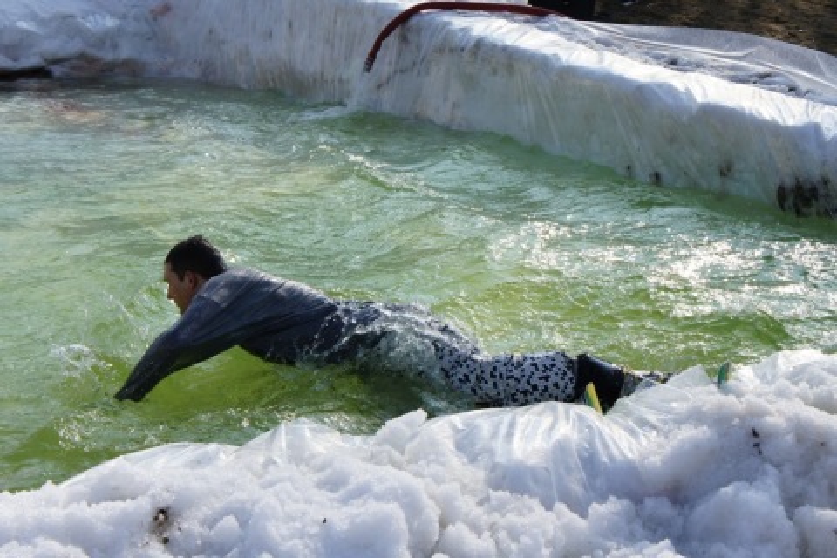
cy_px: 279
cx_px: 418
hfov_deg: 33.4
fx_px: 1395
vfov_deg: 22.6
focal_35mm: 60
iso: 200
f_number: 13
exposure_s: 1/250
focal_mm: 40
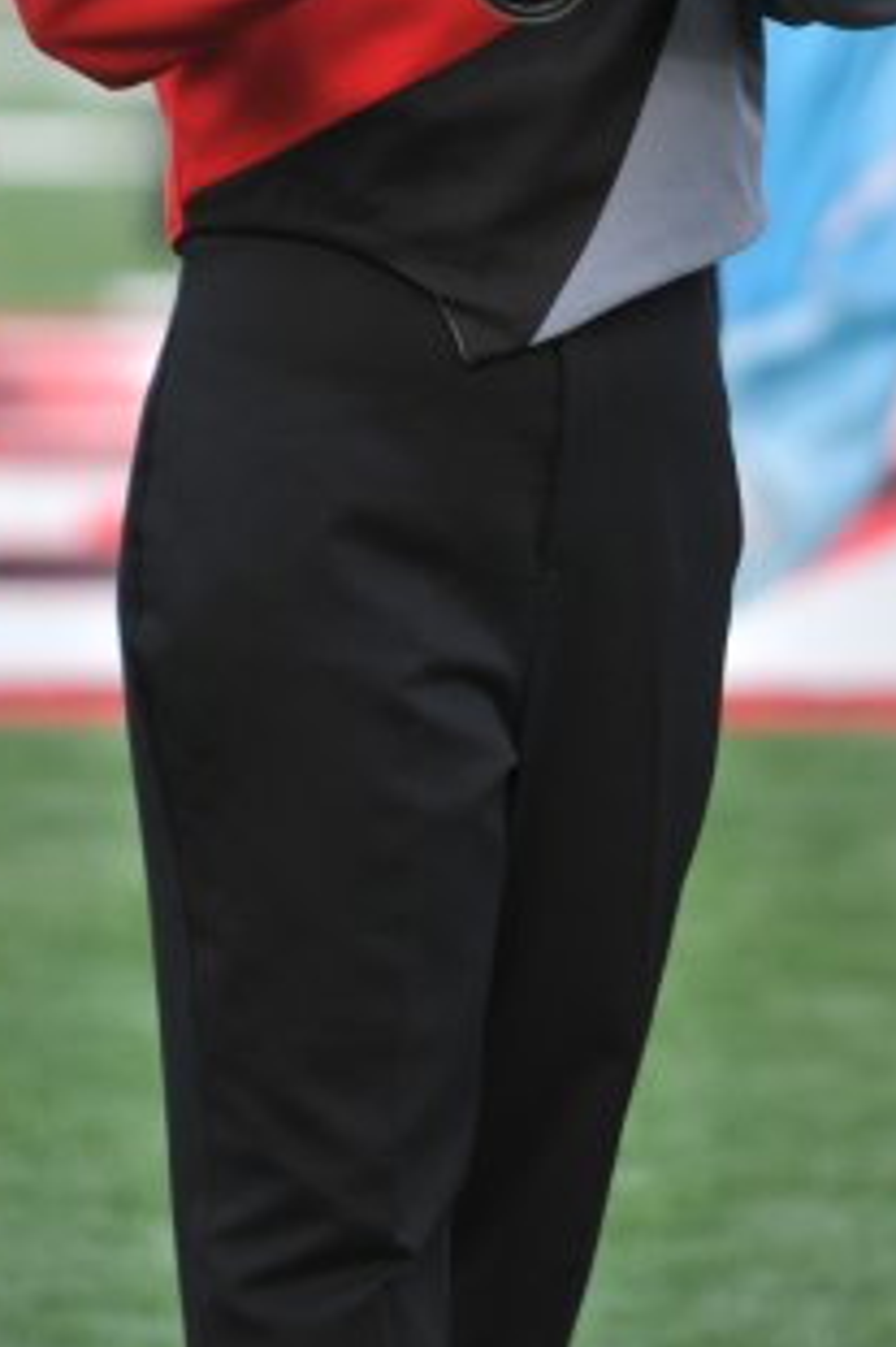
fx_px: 21601
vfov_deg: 3.6
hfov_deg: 2.4
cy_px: 169
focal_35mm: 578
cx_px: 457
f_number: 2.8
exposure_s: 1/250
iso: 200
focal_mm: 200
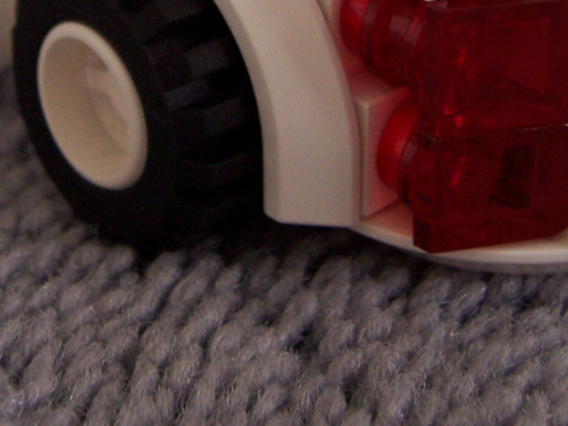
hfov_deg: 23.0
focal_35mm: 85
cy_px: -74
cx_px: 217
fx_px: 1395
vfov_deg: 16.7
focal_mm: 6
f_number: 3
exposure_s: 1/4
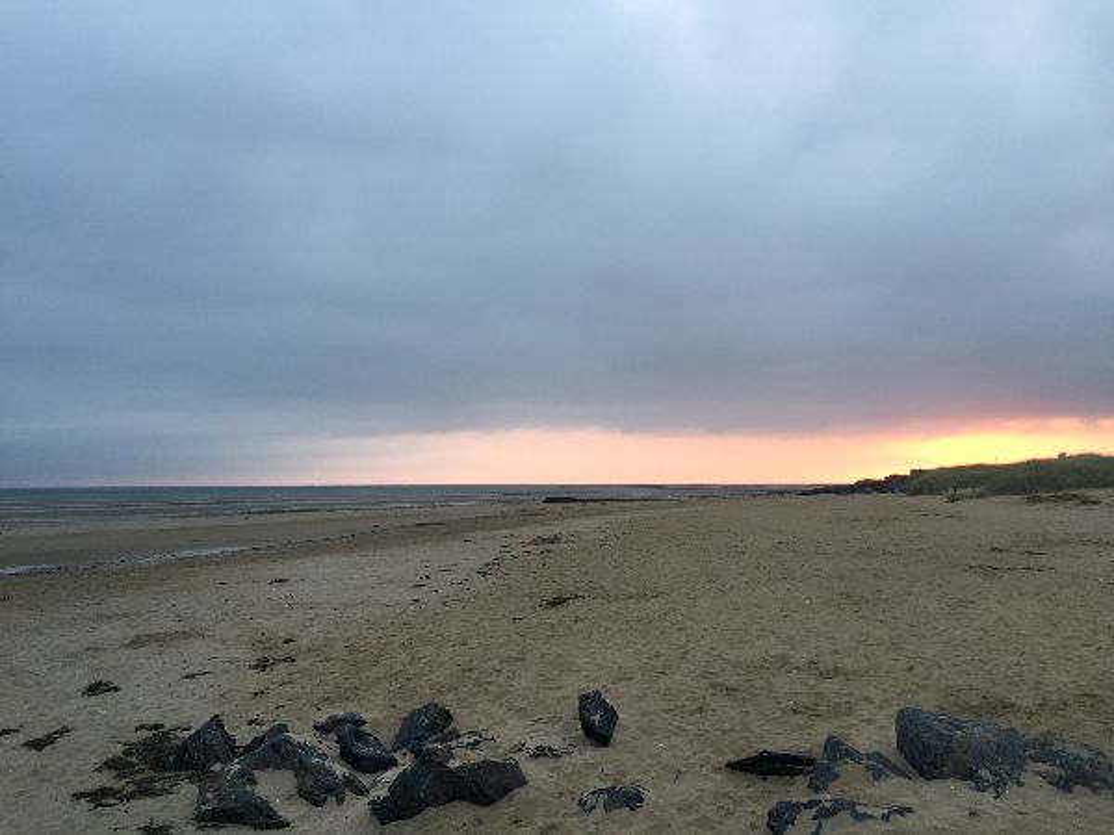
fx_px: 933
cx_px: 557
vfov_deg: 48.2
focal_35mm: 29
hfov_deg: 61.7
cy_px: 418
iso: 40
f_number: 2.2
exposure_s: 1/50
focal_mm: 4.15
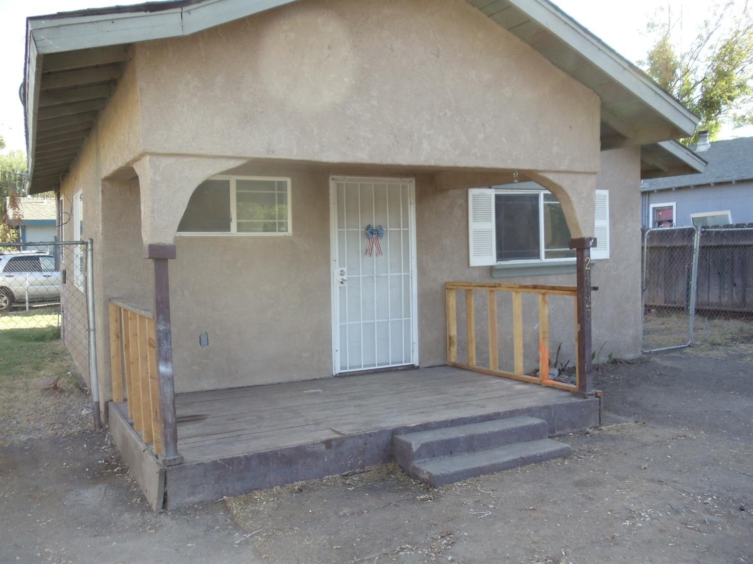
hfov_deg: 43.0
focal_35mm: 44
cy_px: 282
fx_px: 957
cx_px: 376
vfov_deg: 32.9
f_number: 3.5
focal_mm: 6
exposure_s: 1/125
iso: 100
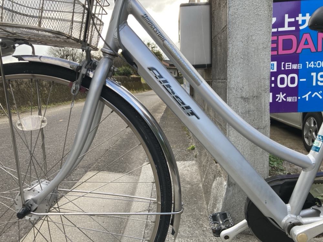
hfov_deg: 63.4
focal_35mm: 28
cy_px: 121
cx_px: 162
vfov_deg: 49.7
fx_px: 261
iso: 20
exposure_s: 1/220
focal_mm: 3.99
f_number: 1.8
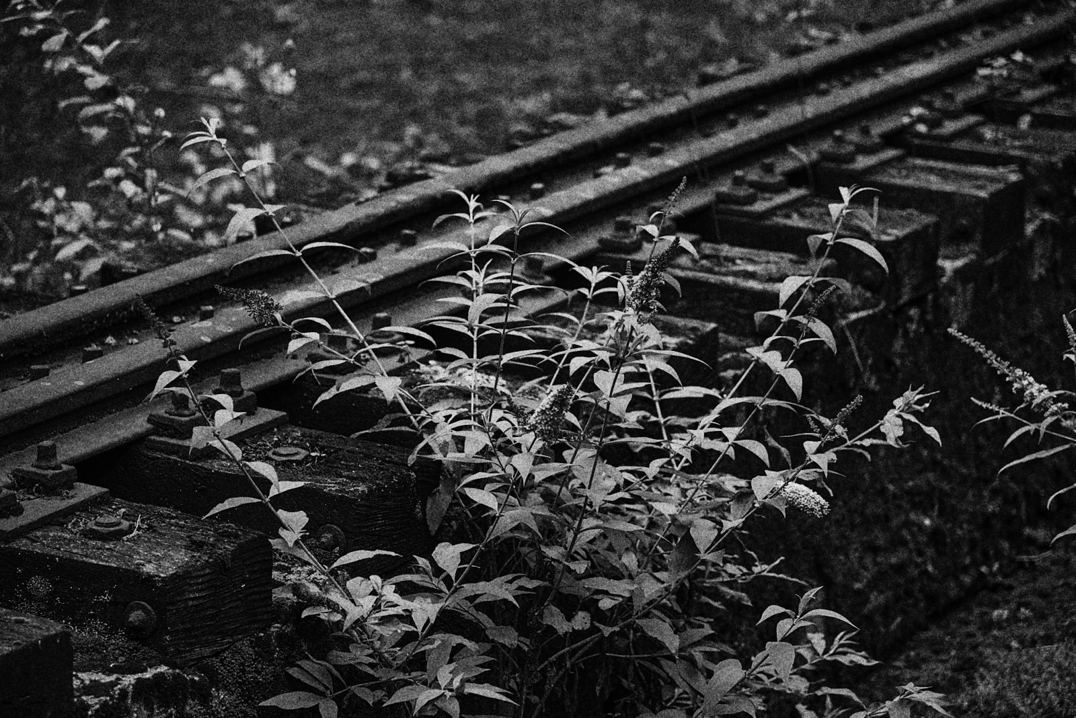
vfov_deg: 11.4
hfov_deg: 17.1
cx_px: 538
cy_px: 359
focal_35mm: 120
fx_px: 3588
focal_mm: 120
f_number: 4
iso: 360
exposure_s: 1/250
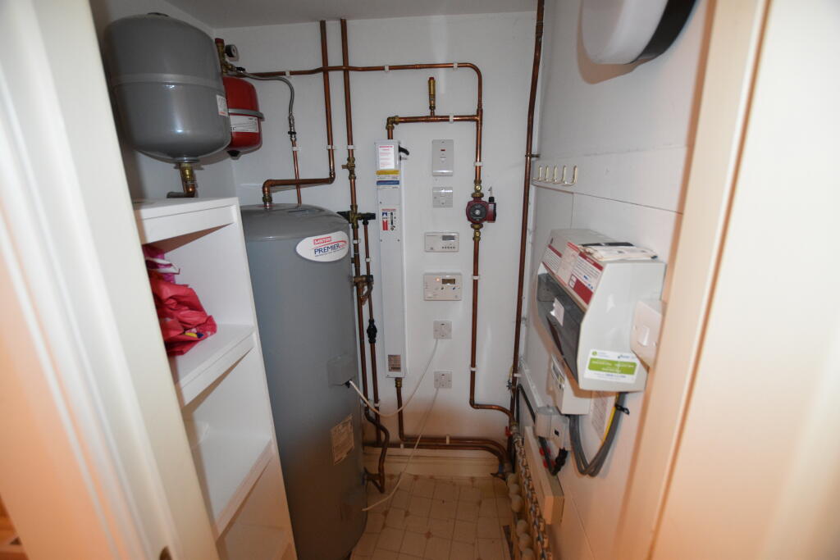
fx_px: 350
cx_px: 420
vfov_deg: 77.3
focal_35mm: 15
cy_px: 280
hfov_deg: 100.4
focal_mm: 10
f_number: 3.5
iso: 1250
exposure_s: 1/60
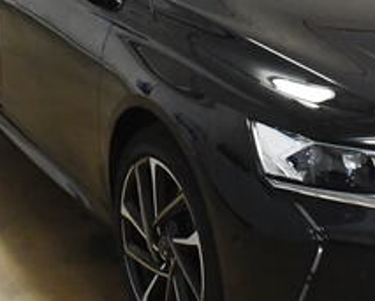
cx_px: 331
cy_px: 70
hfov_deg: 16.6
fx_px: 1267
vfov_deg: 13.5
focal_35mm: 114
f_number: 7.1
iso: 10000
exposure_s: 1/200
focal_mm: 18
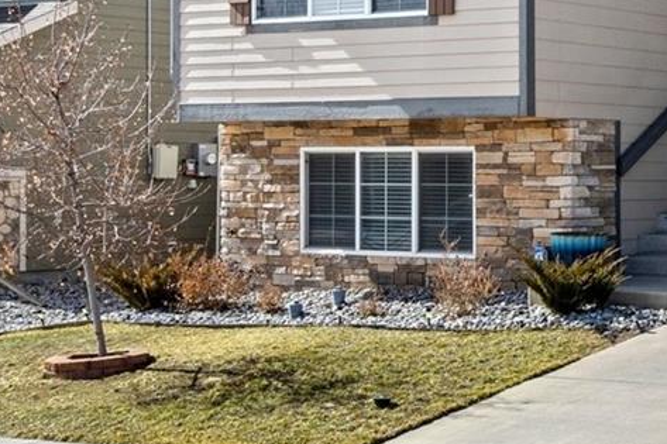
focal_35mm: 88
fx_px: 1630
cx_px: 874
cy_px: -47
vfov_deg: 15.1
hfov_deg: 21.0
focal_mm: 26
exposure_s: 1/1000
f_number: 8
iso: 1000
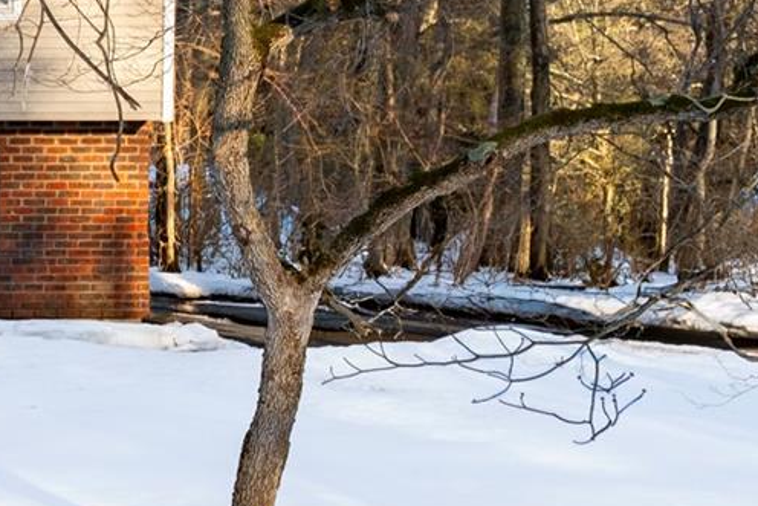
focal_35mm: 99
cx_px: -581
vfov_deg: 13.6
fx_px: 2085
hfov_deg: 17.1
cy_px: -44
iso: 320
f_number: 7.1
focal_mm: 24
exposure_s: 1/1250
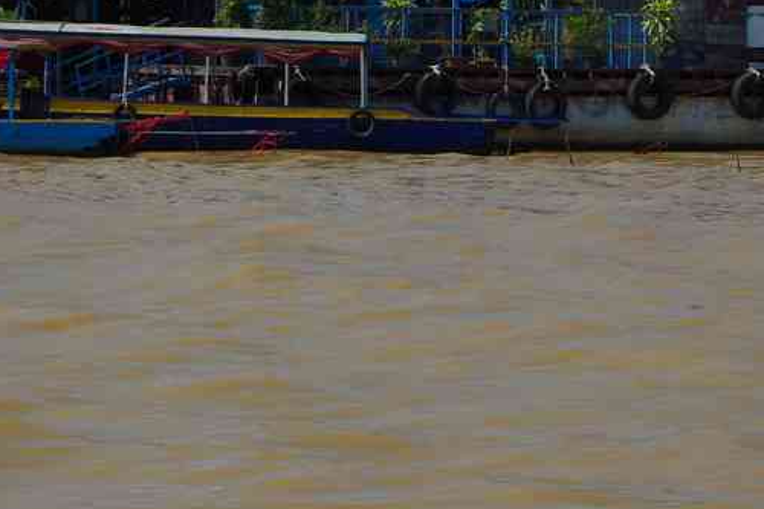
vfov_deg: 6.5
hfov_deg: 9.8
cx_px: 367
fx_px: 4455
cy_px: 40
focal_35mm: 210
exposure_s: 1/160
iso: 200
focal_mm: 70
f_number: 11
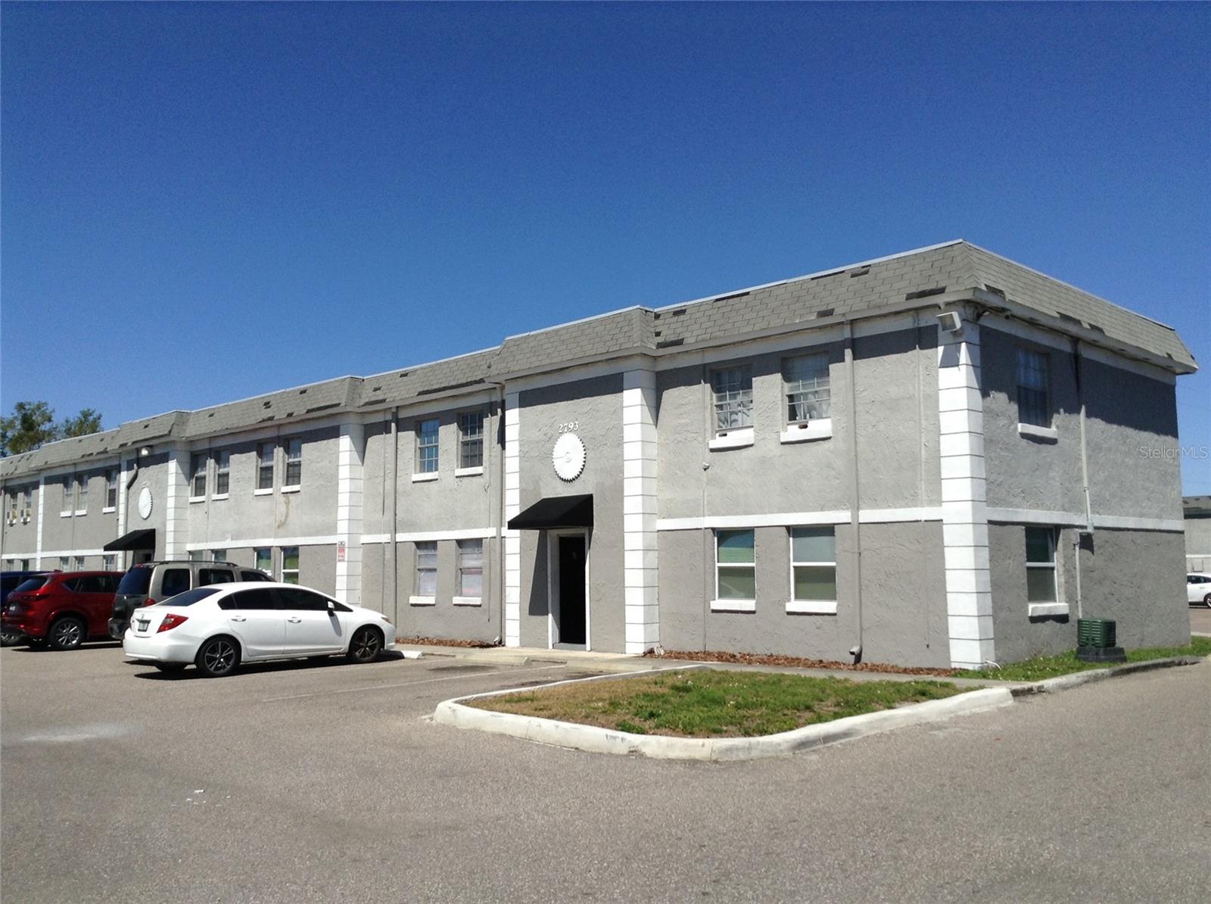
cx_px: 606
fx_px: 1152
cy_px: 452
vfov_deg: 42.8
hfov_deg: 55.4
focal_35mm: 33
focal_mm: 3.3
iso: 25
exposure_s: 1/2146
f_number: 2.4
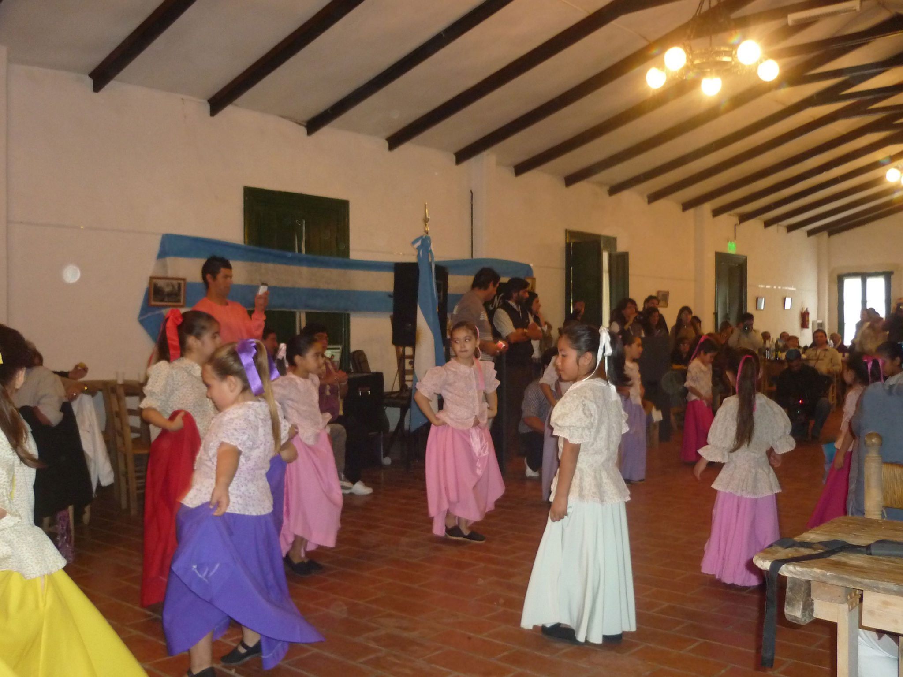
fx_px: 861
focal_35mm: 33
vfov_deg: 42.9
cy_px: 338
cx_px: 452
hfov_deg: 55.4
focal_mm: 5.5
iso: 400
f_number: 2.8
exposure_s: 1/30
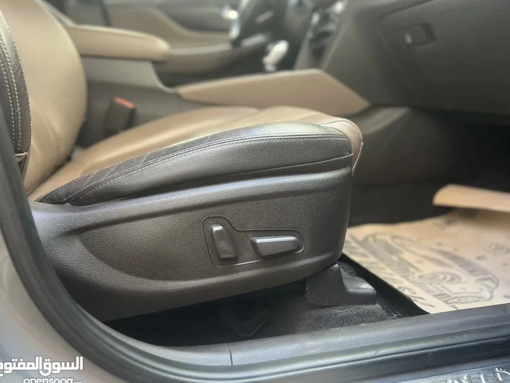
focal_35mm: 30
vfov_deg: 46.8
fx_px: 442
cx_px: 273
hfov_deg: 59.9
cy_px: 180
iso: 160
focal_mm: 5.7
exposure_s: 1/60
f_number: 1.5
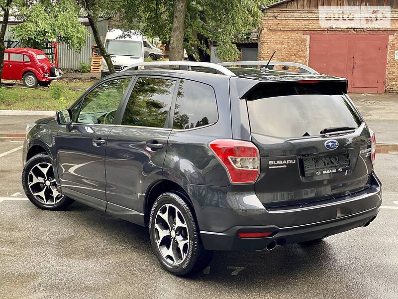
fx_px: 598
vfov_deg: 28.0
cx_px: 199
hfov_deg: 36.8
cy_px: 150
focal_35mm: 52
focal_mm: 6
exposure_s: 1/122
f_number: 2
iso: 125
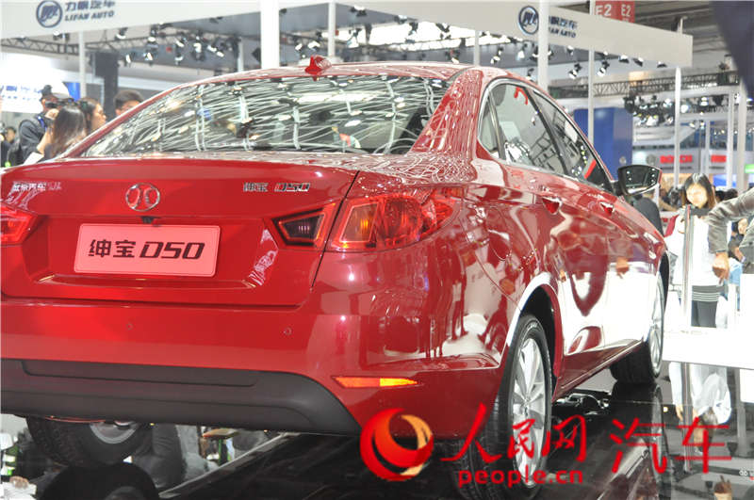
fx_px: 1192
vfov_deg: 23.7
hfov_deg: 35.1
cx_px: 377
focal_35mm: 57
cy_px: 250
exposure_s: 1/160
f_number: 5
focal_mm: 38
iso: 1600
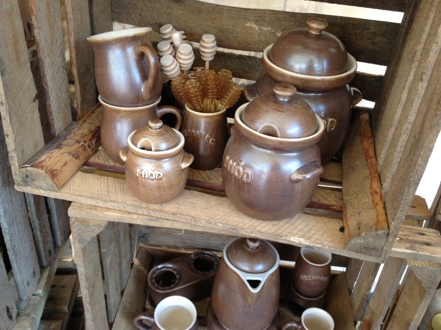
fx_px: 445
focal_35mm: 35
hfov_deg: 52.7
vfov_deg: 40.6
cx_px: 220
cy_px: 165
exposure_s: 1/40
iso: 64
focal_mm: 4.28
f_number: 2.4
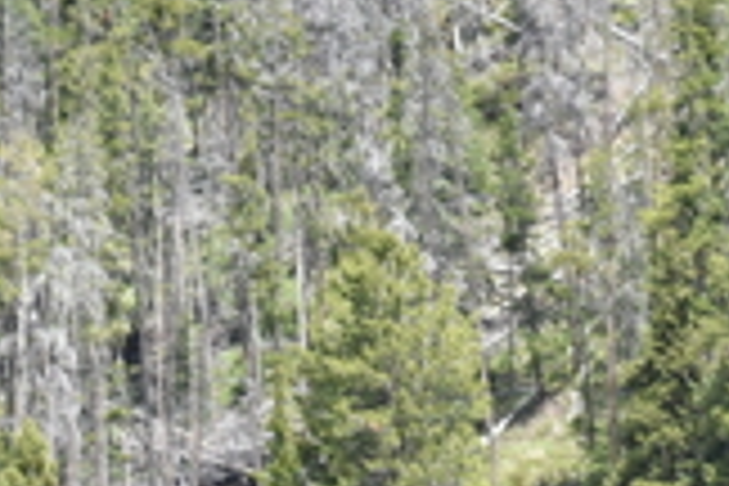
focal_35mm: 776
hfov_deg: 2.6
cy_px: -450
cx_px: 2452
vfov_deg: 1.8
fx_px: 15713
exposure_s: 1/200
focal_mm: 98
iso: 100
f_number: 6.3
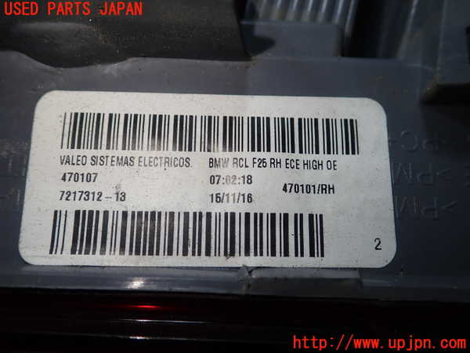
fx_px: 407
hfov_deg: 60.0
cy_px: 176
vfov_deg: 46.8
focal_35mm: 30
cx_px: 235
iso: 100
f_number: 2.3
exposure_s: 1/200
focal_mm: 5.5
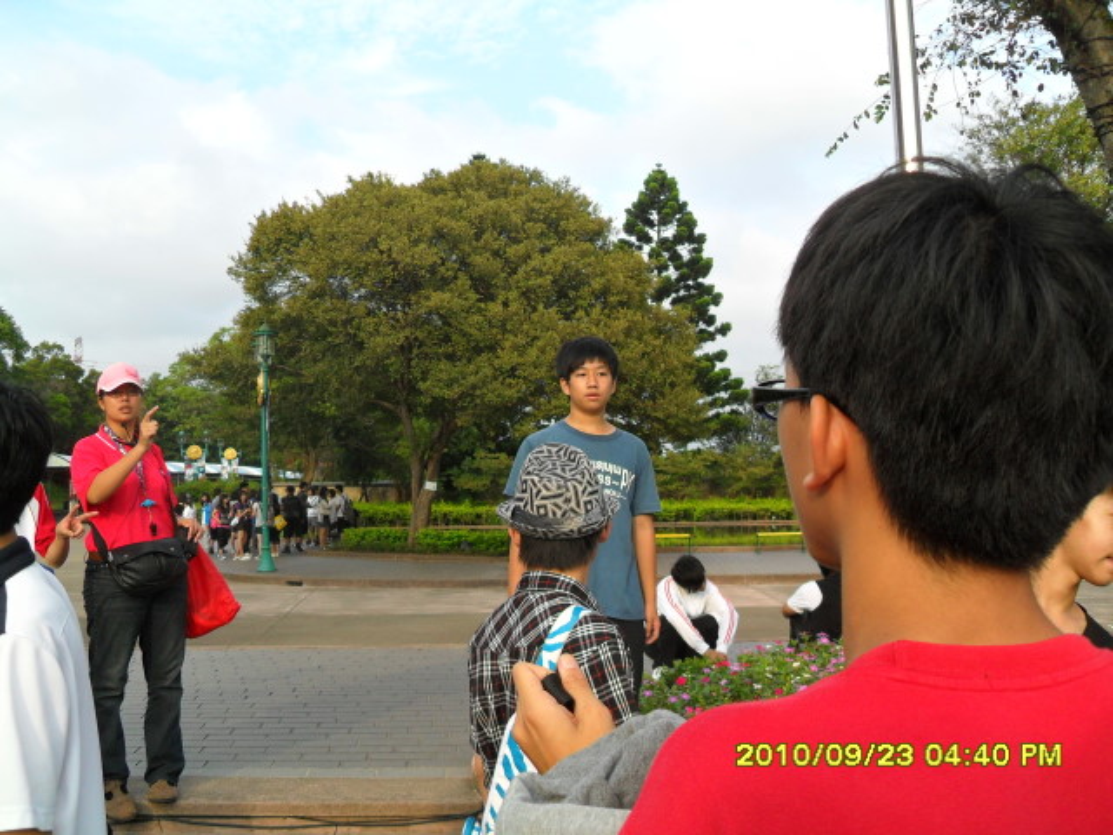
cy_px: 418
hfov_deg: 52.6
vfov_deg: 40.7
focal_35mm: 35
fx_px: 1125
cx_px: 556
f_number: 2.8
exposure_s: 1/500
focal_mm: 6.2
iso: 100
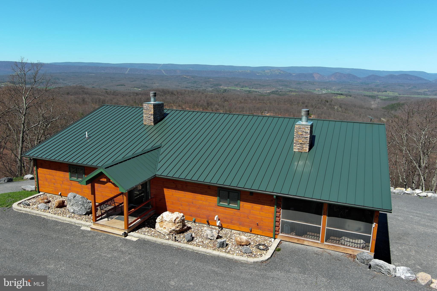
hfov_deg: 63.7
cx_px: 218
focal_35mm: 29
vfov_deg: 45.0
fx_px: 352
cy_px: 146
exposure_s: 1/1185
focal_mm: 10.57
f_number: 2.8
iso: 100
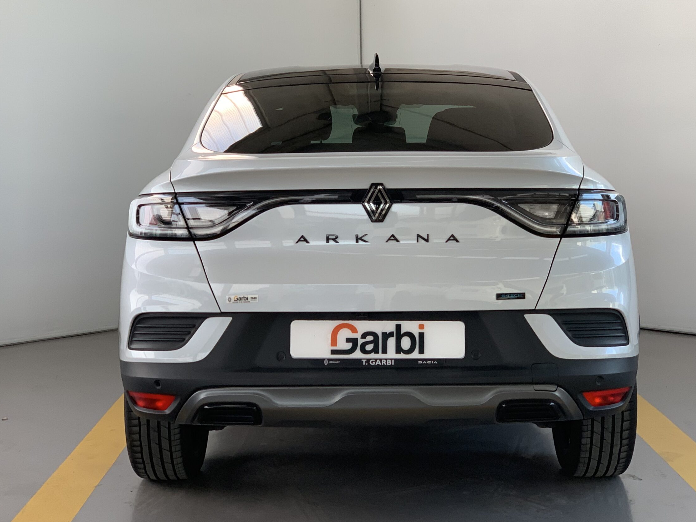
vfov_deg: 24.4
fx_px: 1206
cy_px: 259
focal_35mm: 60
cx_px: 369
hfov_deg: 32.2
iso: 100
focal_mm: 6
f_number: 2.4
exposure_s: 1/122
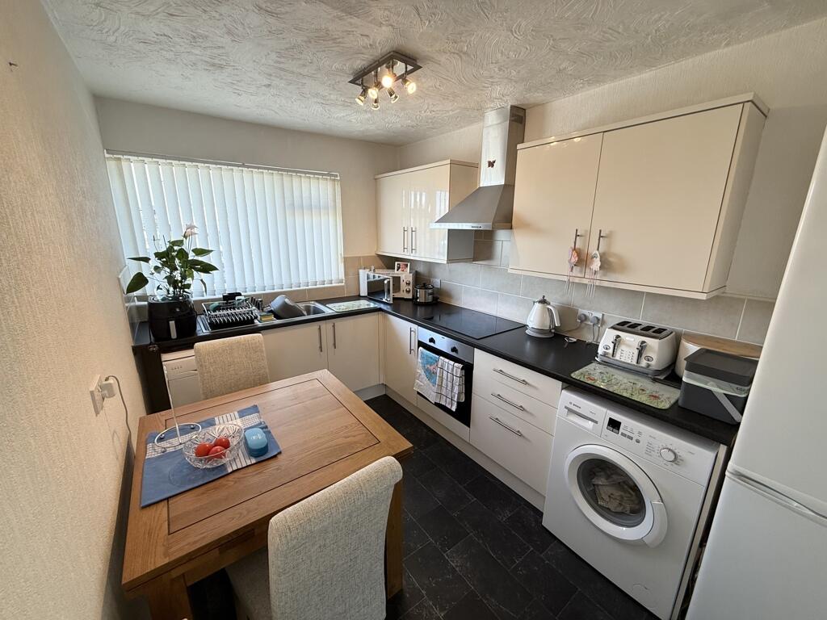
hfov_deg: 102.1
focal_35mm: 14
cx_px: 414
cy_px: 310
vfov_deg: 85.7
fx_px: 334
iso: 64
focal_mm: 2.22
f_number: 2.2
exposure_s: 1/100
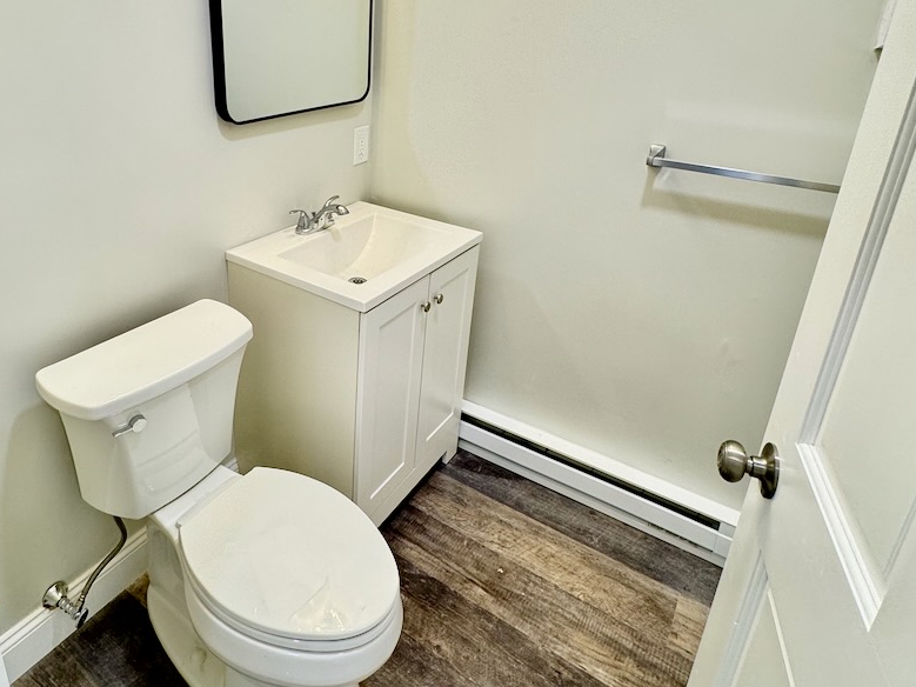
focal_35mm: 23
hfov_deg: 73.1
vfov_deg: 57.4
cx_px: 362
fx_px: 609
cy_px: 224
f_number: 2.2
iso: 160
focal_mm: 2.22
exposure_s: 1/60
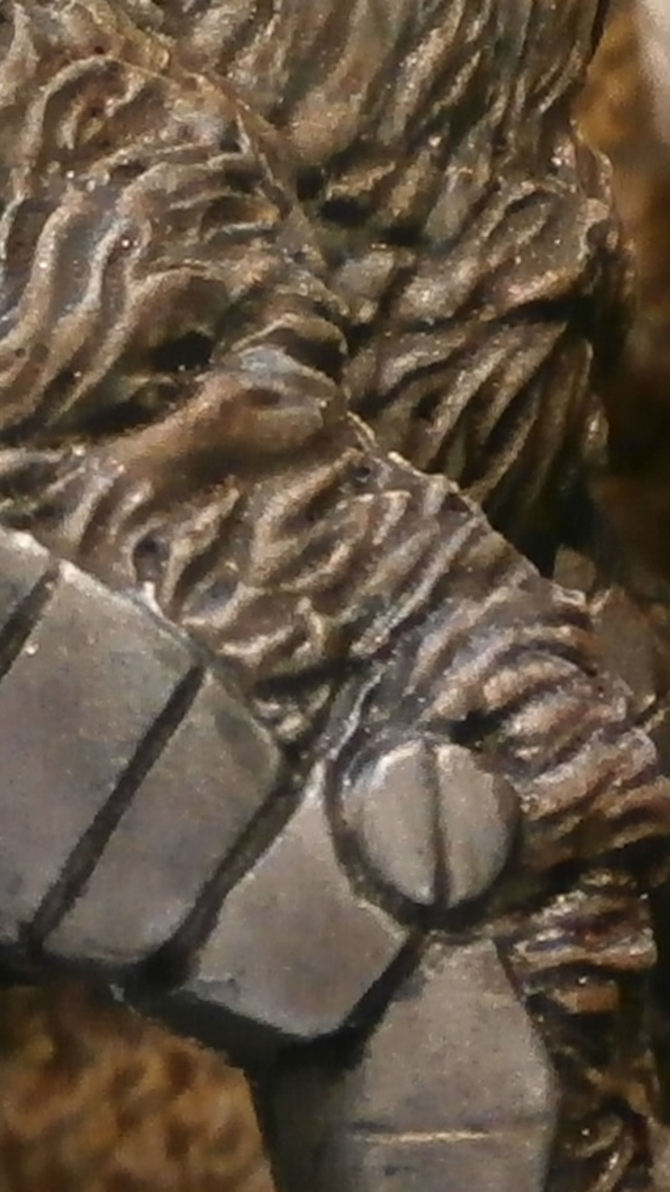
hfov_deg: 5.0
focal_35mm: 241
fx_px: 7617
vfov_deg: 8.9
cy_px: -98
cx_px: -203
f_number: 3.4
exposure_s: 1/20
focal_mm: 8.3
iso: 200
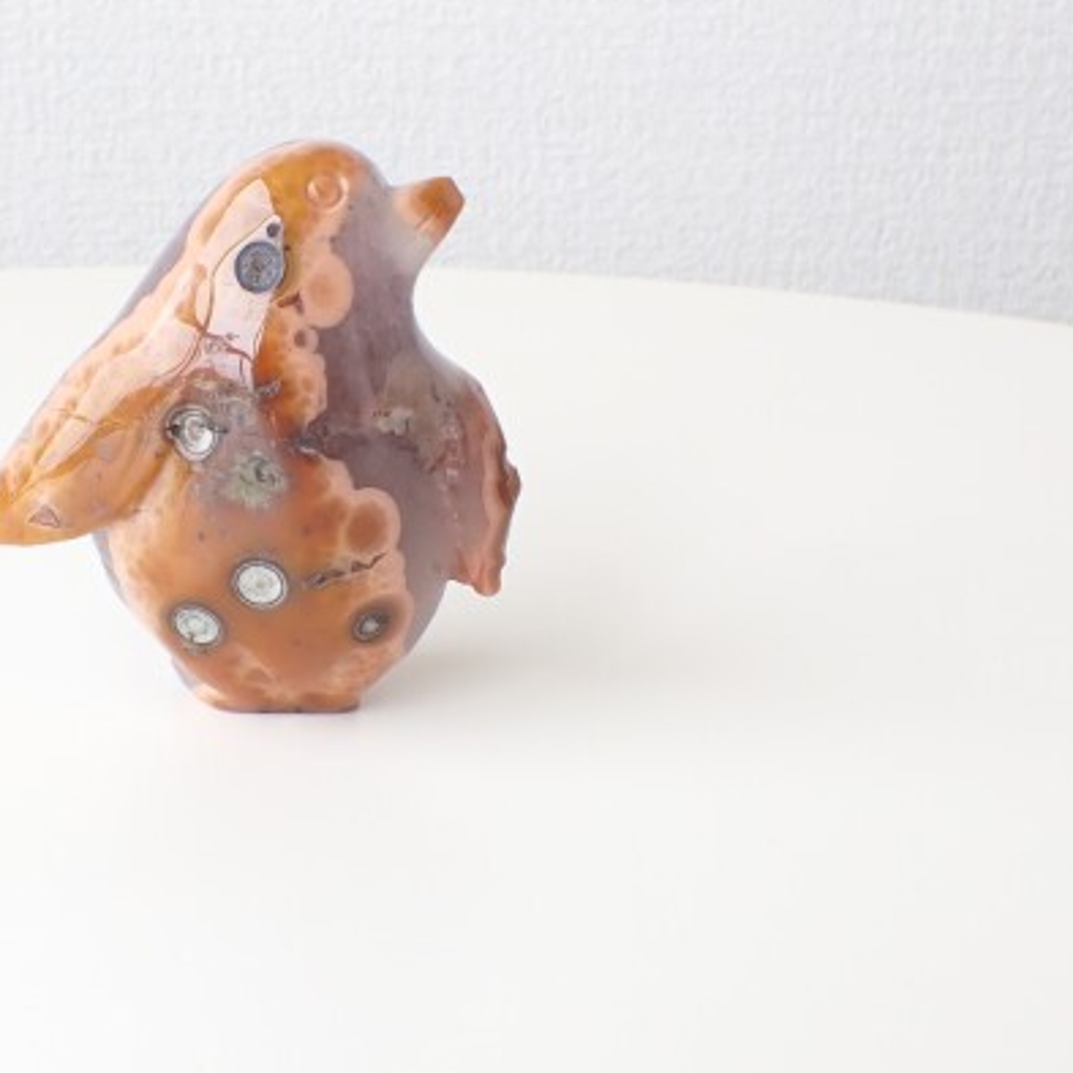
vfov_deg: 39.0
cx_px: 283
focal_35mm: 43
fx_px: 1508
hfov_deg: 38.3
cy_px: 437
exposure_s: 1/125
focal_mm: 5.4
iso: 125
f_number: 3.2
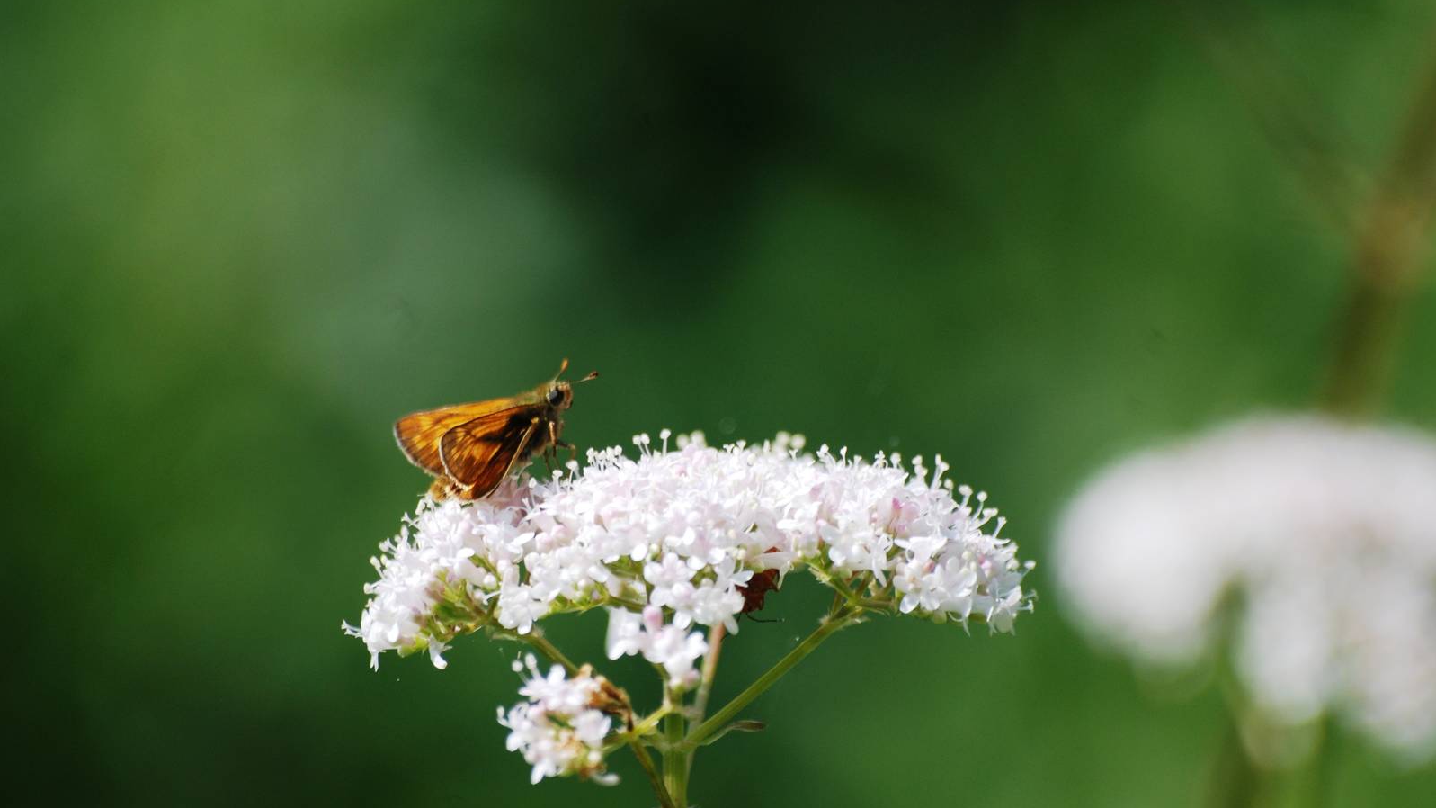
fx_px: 18009
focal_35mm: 473
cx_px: 718
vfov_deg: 2.6
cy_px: 444
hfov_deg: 4.6
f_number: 5.6
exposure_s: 1/640
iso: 200
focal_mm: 300
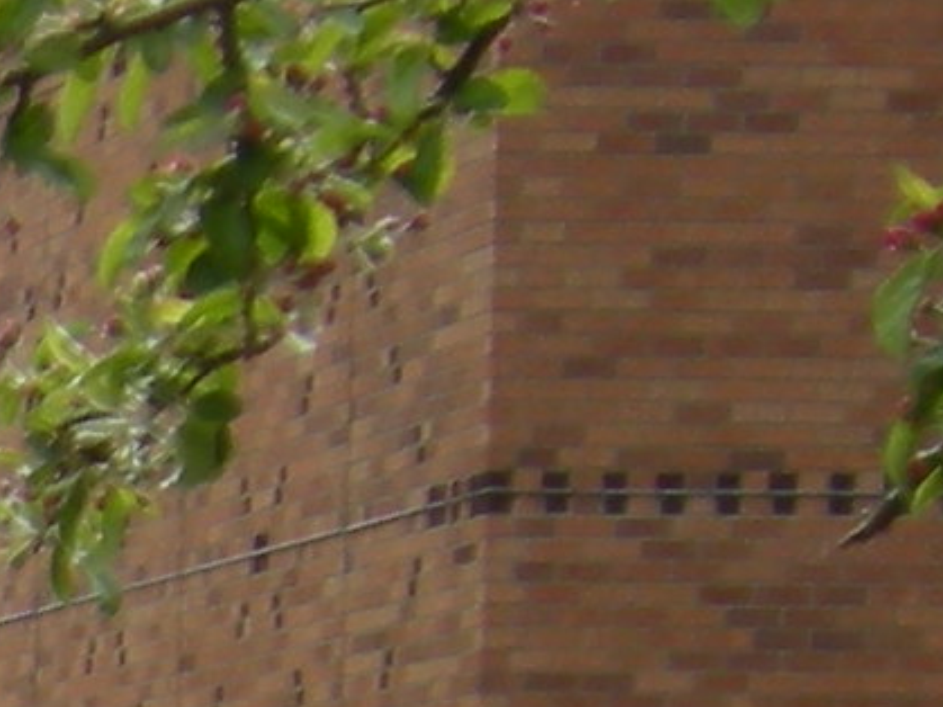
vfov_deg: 4.6
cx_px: -2298
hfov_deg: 6.0
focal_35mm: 296
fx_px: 8061
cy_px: 2718
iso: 64
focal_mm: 6.3
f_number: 3.2
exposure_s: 1/384
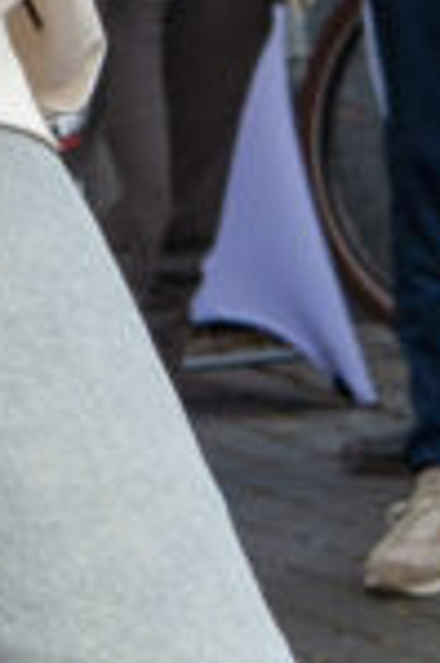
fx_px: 6045
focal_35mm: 329
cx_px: -220
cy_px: -654
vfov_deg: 6.1
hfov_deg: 4.1
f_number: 9
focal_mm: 48
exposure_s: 1/320
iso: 500
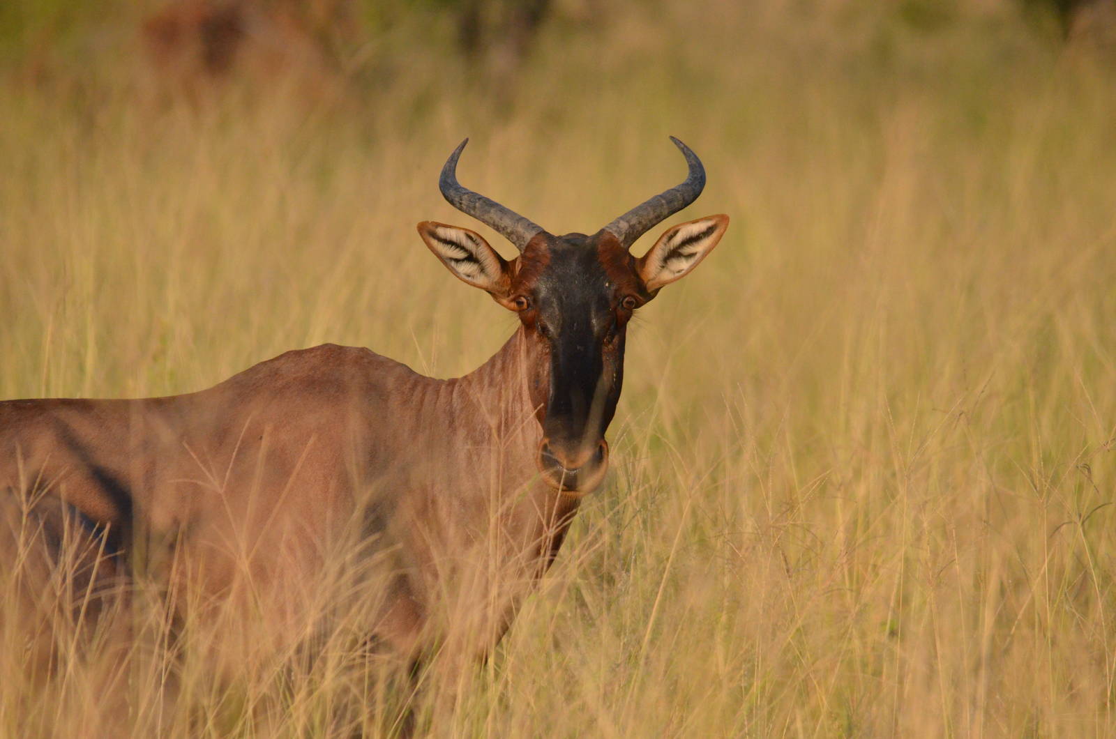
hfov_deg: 2.8
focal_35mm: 750
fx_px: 23204
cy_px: 370
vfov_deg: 1.8
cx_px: 558
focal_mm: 500
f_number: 9
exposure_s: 1/5000
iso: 2500
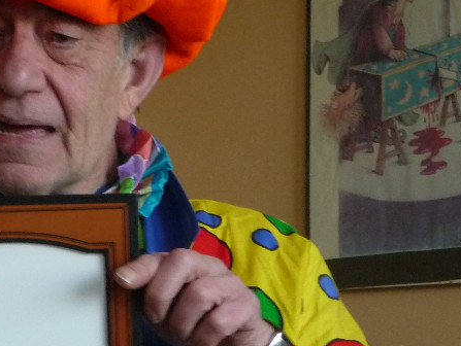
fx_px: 2359
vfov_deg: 8.4
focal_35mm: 177
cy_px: 185
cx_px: 71
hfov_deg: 11.1
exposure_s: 1/15
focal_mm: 13.1
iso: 400
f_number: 4.6
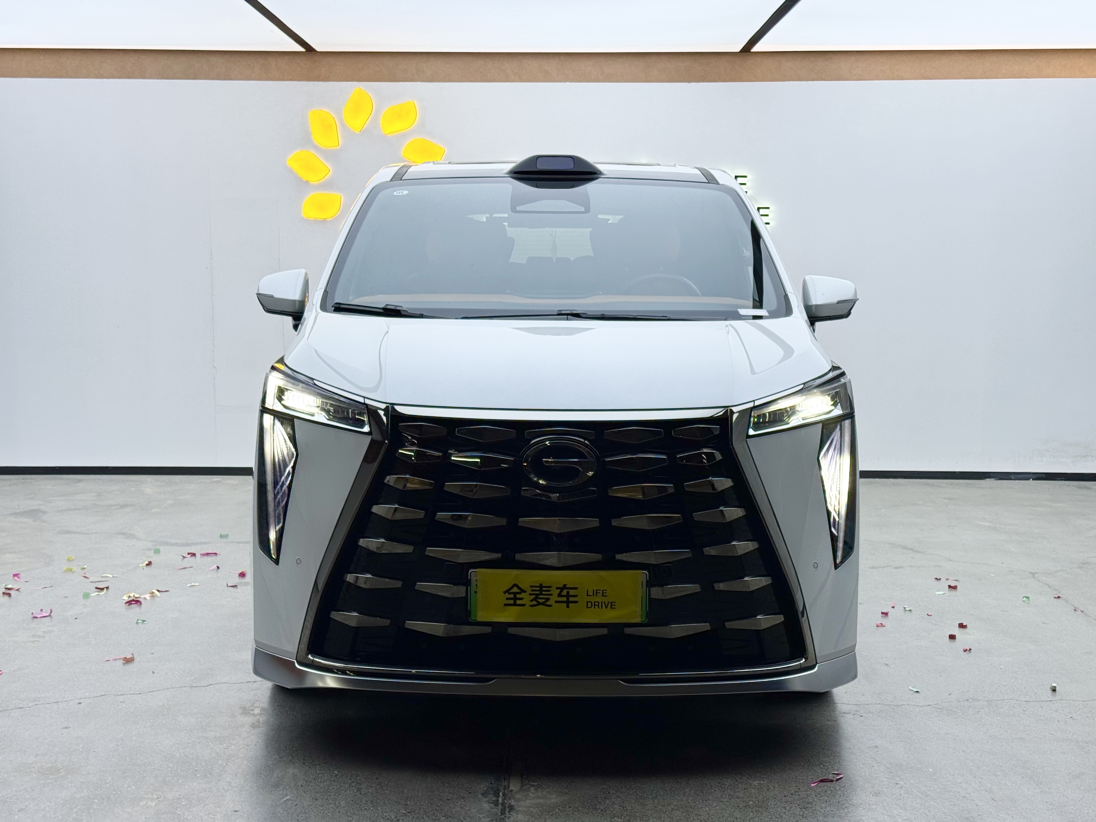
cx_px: 548
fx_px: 1520
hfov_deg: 39.7
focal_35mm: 48
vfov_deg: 30.3
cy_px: 411
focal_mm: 6.76
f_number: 1.78
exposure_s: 1/230
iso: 64
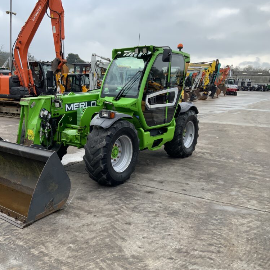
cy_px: 137
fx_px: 309
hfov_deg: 46.7
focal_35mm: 35
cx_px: 98
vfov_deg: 47.2
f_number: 1.8
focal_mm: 3
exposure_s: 1/627
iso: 16
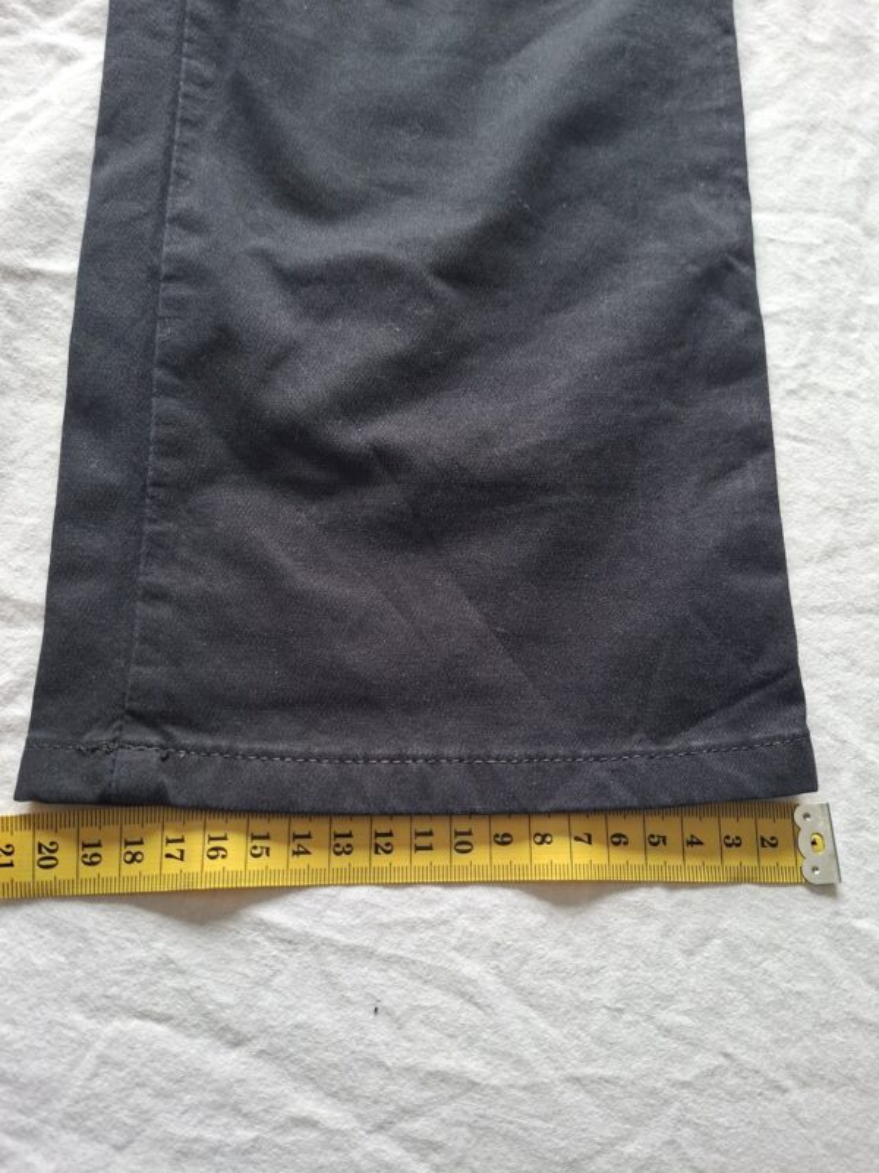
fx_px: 779
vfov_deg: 73.9
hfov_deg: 58.9
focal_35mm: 23
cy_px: 586
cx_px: 440
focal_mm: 5.54
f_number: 1.8
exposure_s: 1/100
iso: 250
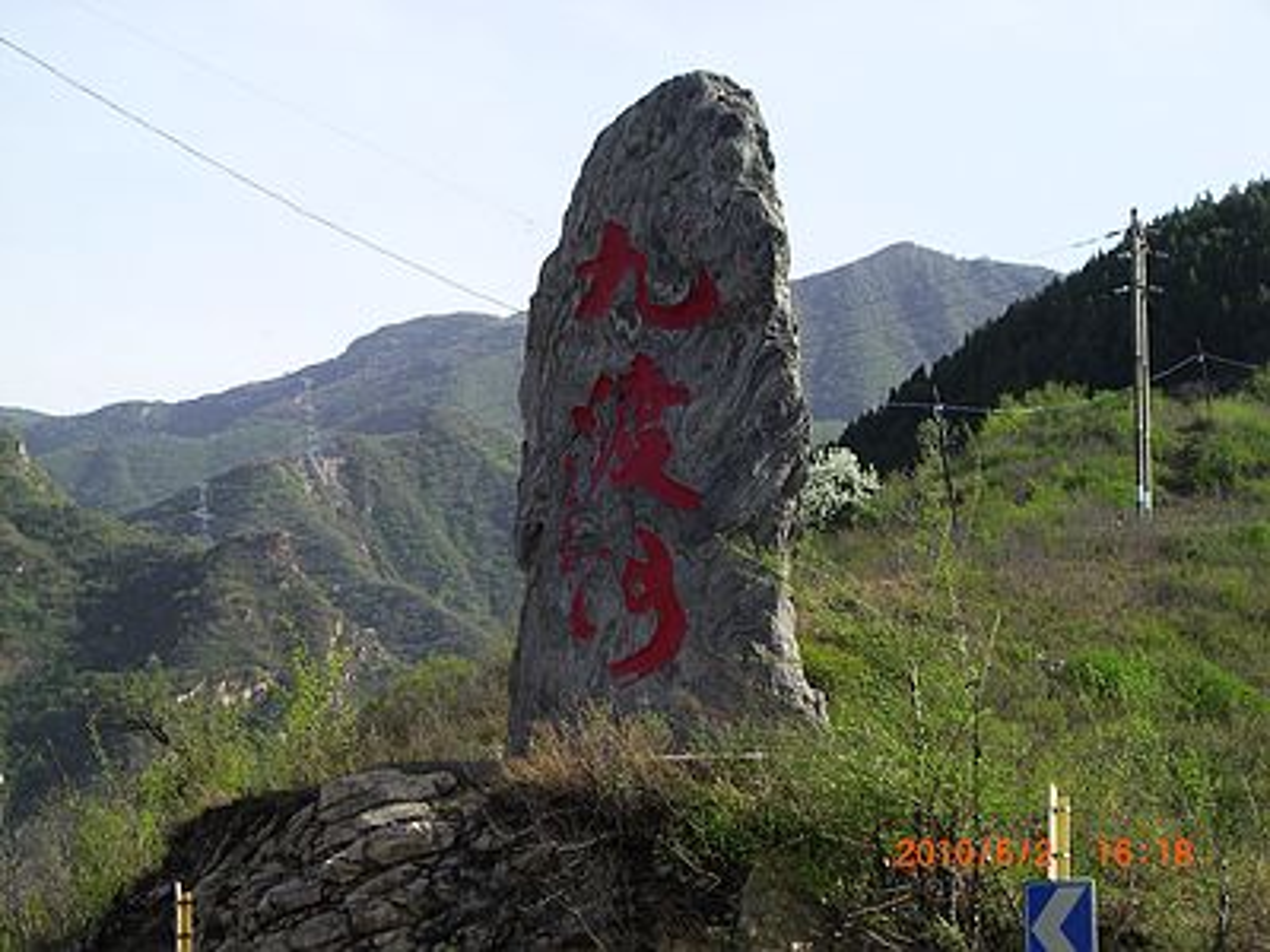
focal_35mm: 114
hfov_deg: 17.3
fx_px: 4182
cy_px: 476
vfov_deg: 13.0
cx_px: 635
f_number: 5.2
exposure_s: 1/250
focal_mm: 18.6
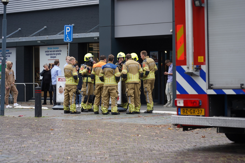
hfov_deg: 19.5
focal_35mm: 105
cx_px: 122
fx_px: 715
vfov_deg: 13.0
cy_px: 82
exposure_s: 1/160
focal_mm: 105
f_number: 4
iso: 250
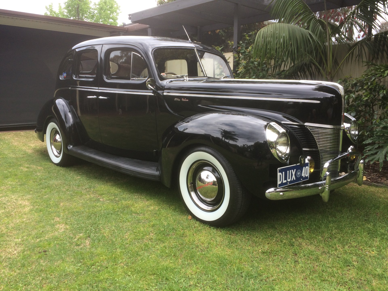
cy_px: 146
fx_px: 325
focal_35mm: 29
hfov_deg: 61.7
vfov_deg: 48.2
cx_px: 194
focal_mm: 4.15
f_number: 2.2
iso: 32
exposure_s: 1/394
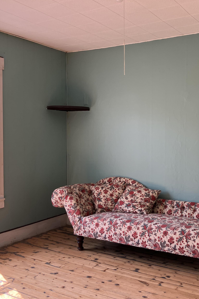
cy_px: 150
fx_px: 323
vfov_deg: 49.6
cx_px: 121
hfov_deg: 34.1
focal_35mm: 39
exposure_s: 1/121
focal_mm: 3.99
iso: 50
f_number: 1.8
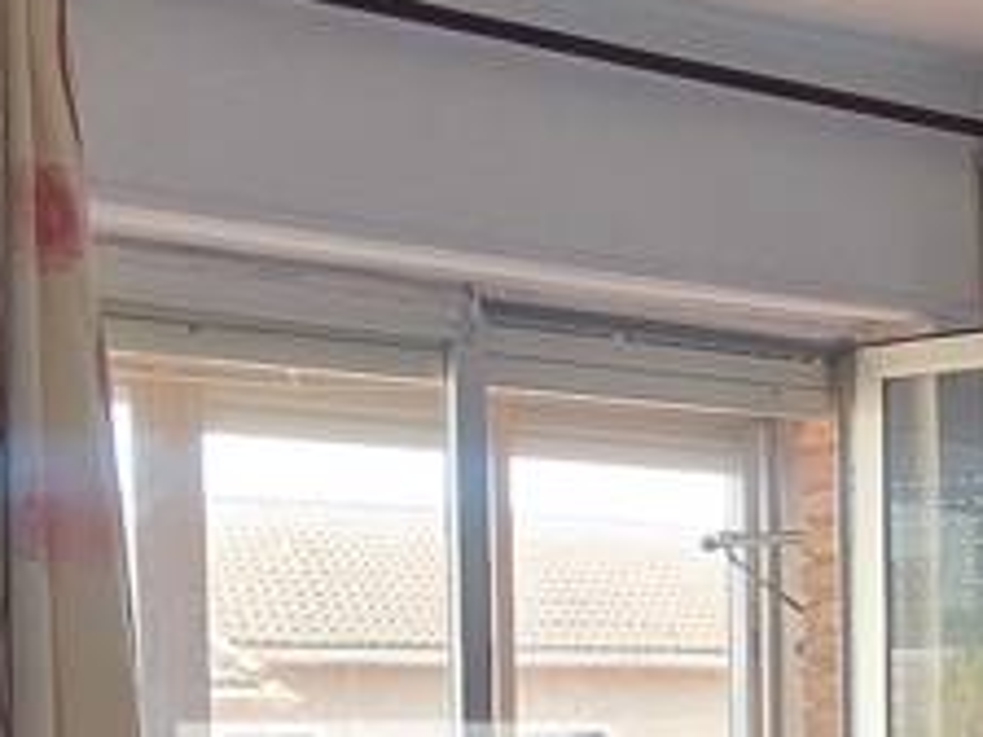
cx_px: 952
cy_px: 923
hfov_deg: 21.8
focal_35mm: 87
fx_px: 2471
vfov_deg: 16.2
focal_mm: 2.2
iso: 100
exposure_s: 1/50
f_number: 2.2
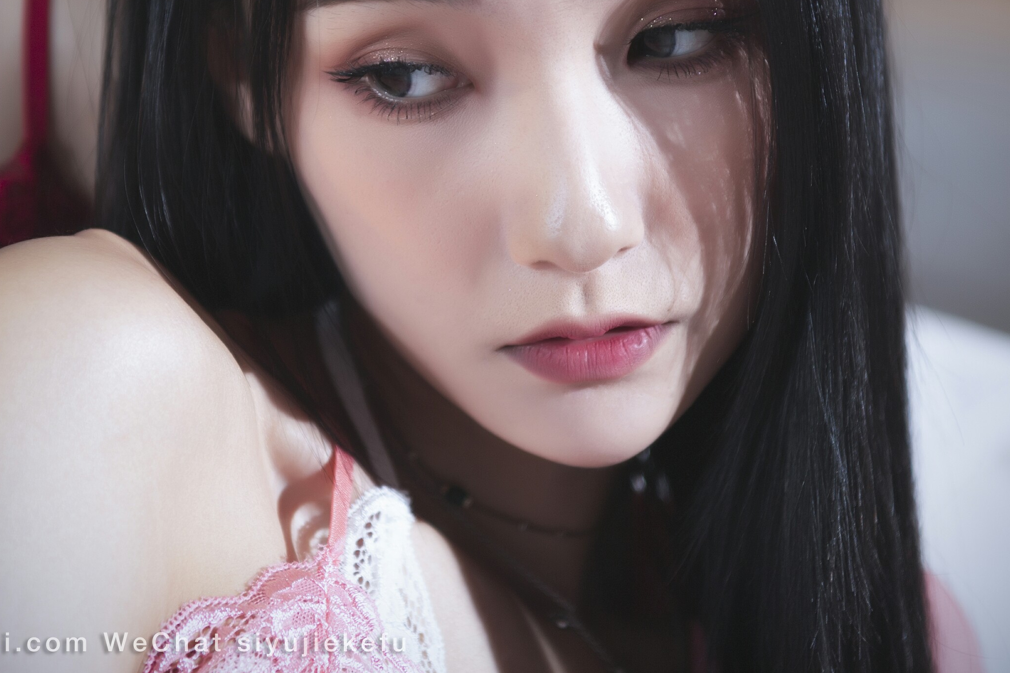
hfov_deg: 17.2
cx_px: 468
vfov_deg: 11.5
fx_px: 3338
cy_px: 142
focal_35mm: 119
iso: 125
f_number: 2.8
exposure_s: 1/50
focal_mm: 70
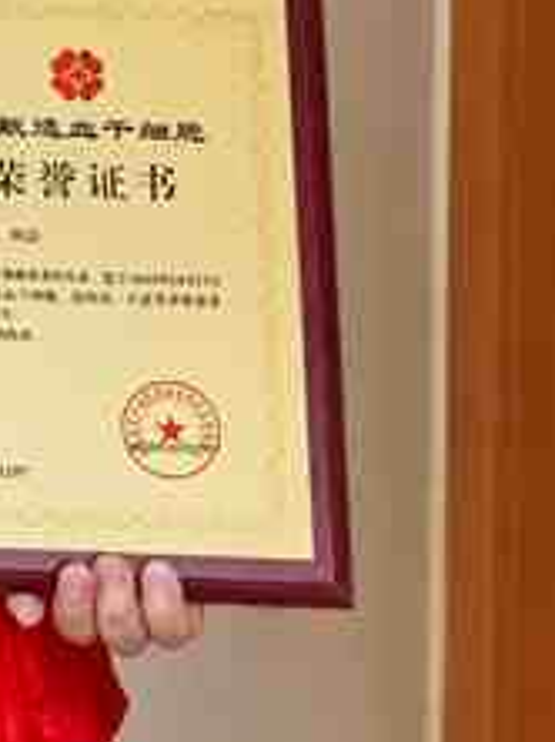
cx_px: -598
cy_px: -95
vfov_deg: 14.8
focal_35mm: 130
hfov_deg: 10.4
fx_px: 2784
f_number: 2
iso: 160
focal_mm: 6.98
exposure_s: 1/50
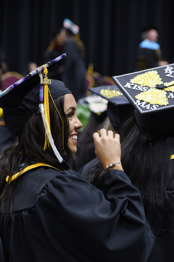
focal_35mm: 165
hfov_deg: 8.3
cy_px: 131
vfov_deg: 12.5
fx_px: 1196
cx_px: 87
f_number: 5.6
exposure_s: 1/80
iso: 1000
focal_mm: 110
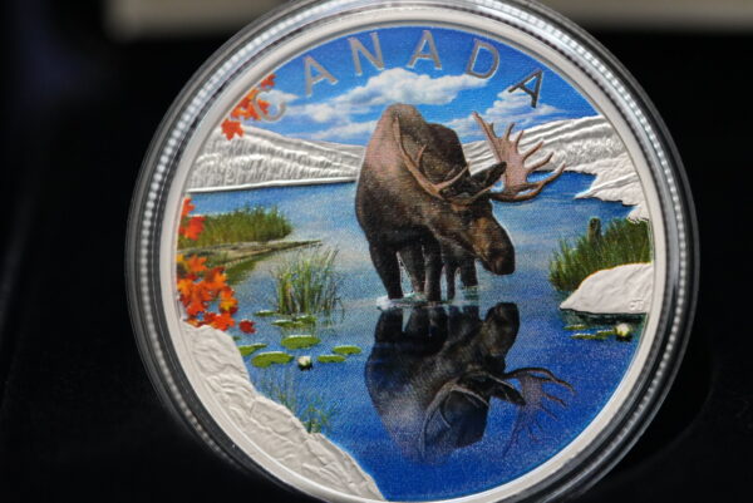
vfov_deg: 10.2
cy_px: 252
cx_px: 376
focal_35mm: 135
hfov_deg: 15.2
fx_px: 2826
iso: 2500
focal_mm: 90
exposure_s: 1/160
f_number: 2.8
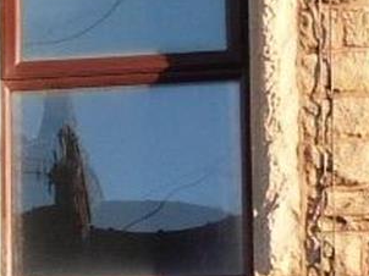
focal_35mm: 187
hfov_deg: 10.3
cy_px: 534
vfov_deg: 7.6
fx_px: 1992
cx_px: -123
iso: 100
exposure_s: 1/125
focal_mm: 4.5
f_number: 4
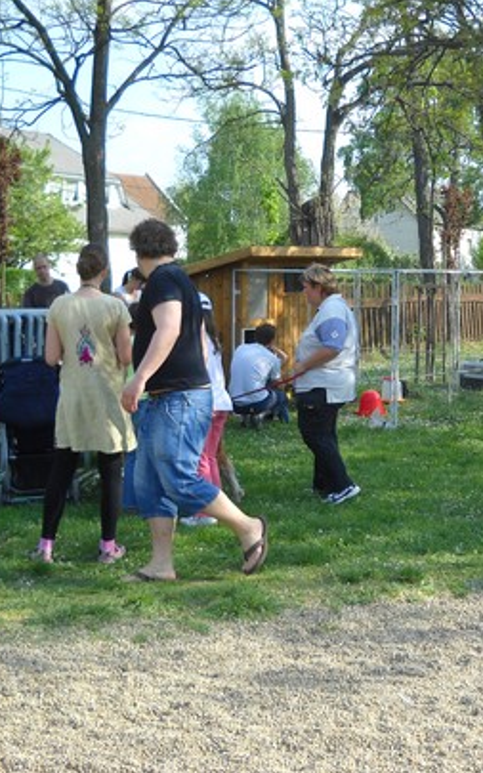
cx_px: 378
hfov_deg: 21.7
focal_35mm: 59
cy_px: 388
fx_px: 1243
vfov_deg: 34.6
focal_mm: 6.72
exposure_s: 1/369
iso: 64
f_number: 3.1
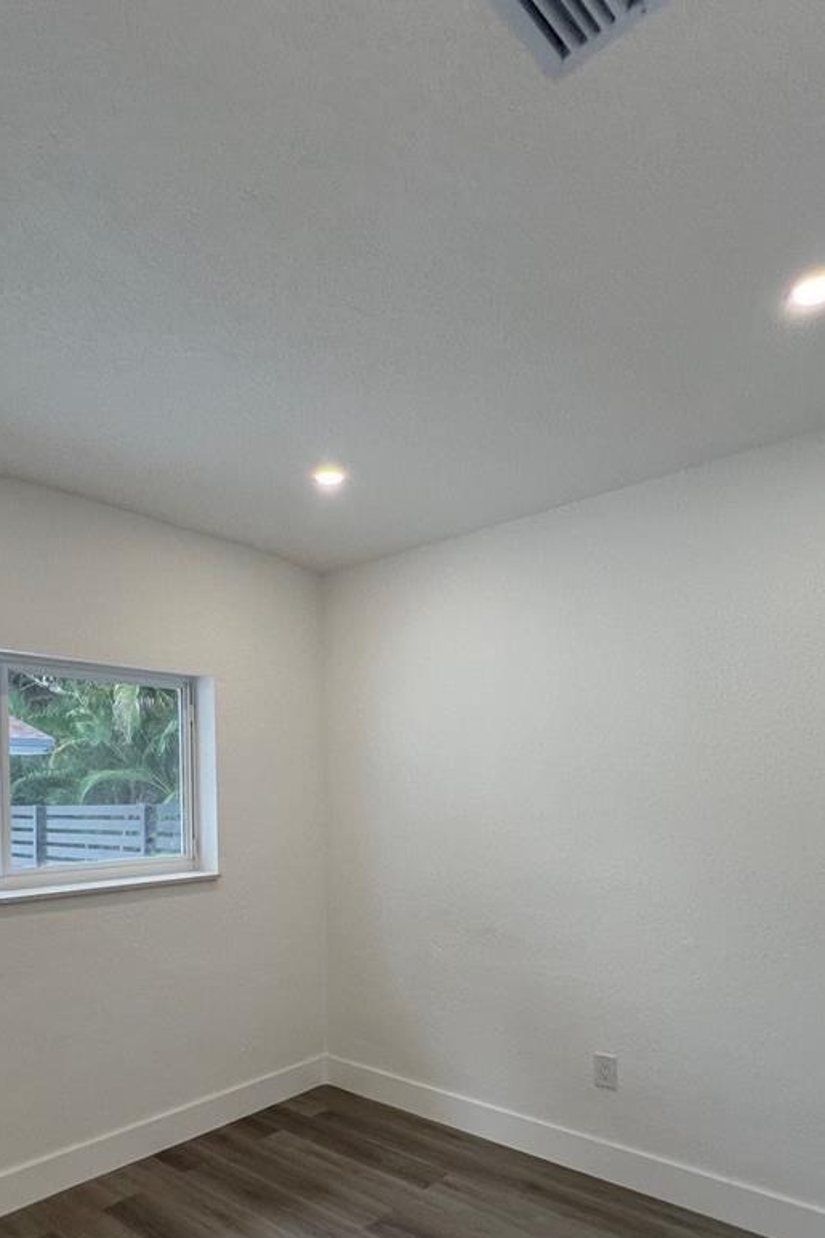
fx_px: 722
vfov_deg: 79.0
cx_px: 306
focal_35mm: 21
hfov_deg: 58.7
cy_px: 807
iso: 80
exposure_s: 1/120
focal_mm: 1.57
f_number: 1.8
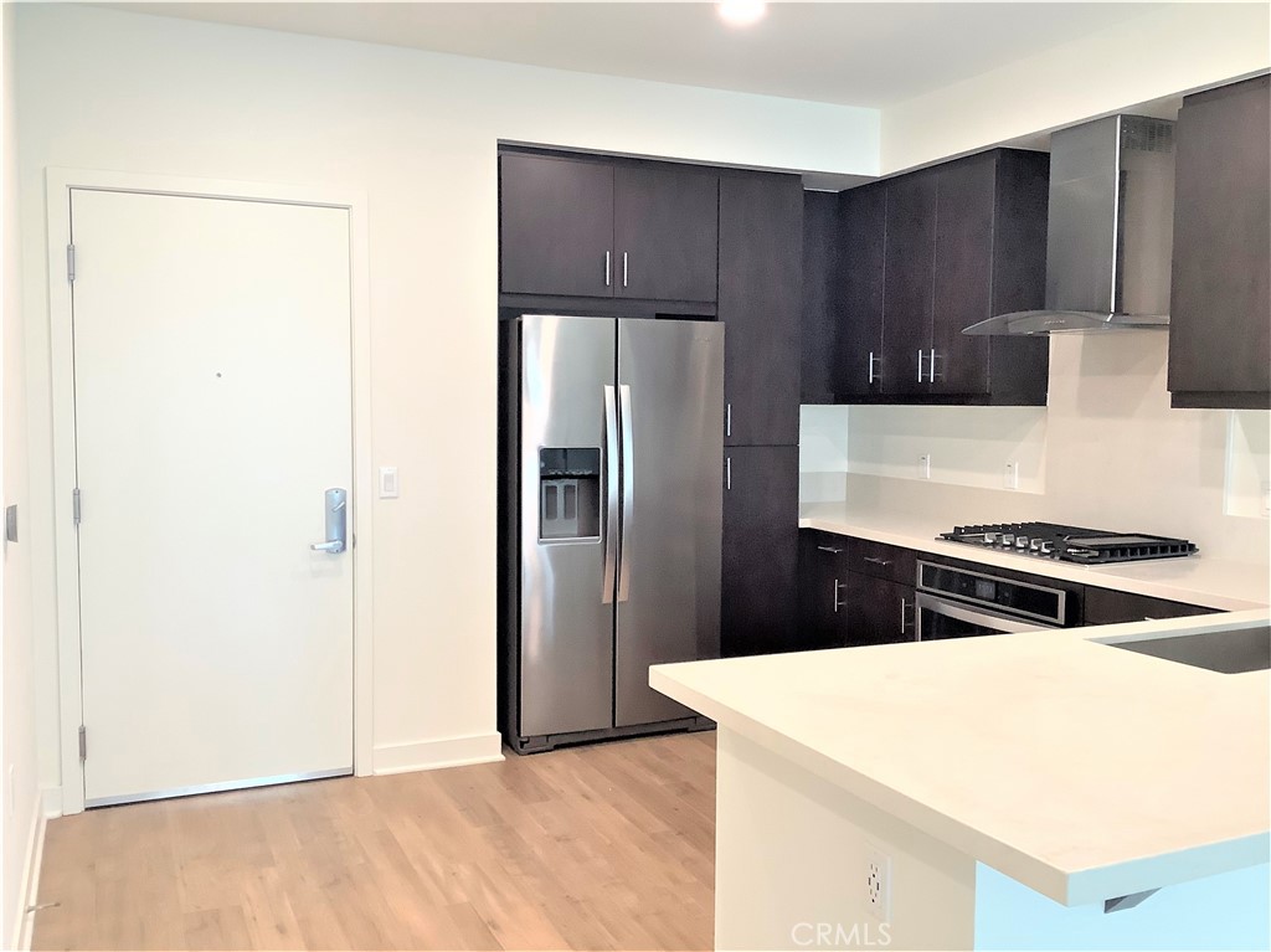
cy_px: 476
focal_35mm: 31
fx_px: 1138
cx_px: 636
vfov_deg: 45.4
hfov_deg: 58.4
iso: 160
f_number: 2.4
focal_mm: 3.3
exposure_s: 1/60
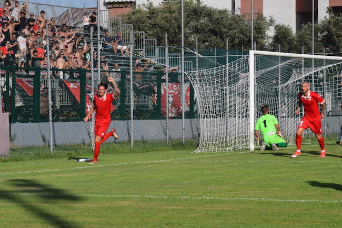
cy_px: 114
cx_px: 171
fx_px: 1425
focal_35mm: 150
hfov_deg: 13.7
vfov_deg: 9.1
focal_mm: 100
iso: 400
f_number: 7.1
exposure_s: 1/1600
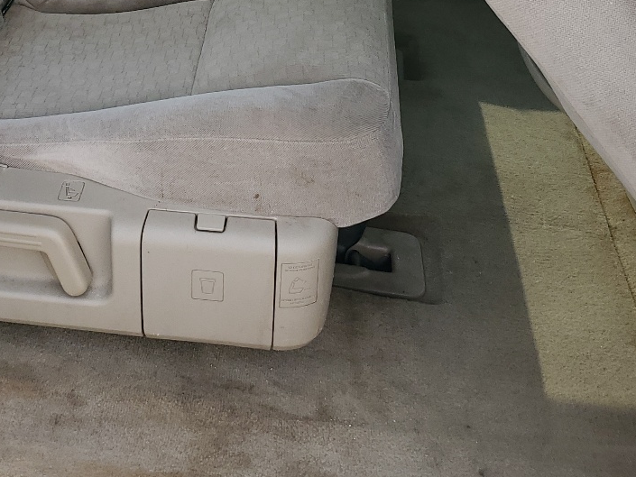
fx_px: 1084
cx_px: 179
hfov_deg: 32.2
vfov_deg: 23.3
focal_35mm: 59
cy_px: -50
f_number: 1.5
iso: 50
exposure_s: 1/476
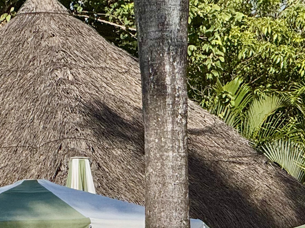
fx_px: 3709
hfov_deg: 4.7
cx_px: -149
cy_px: 354
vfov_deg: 3.5
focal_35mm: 421
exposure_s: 1/3690
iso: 50
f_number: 2.8
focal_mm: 15.66
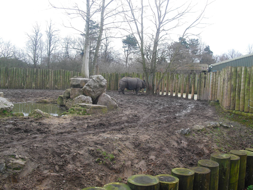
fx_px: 263
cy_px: 95
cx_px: 126
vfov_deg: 39.7
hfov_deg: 51.4
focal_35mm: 36
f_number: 3.1
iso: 100
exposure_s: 1/125
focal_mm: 6.3
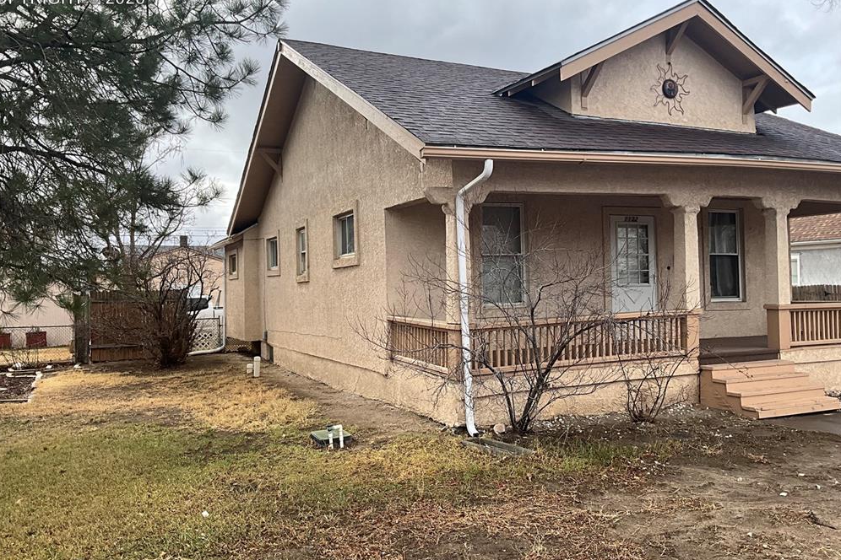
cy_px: 281
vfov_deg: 42.3
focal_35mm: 31
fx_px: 724
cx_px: 411
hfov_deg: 60.3
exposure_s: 1/728
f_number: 1.8
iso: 25
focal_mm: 3
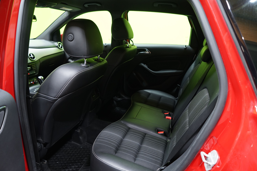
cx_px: 128
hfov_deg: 73.7
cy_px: 86
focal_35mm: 24
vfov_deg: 53.1
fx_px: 171
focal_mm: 24
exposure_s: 1/20
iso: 1250
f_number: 4.5
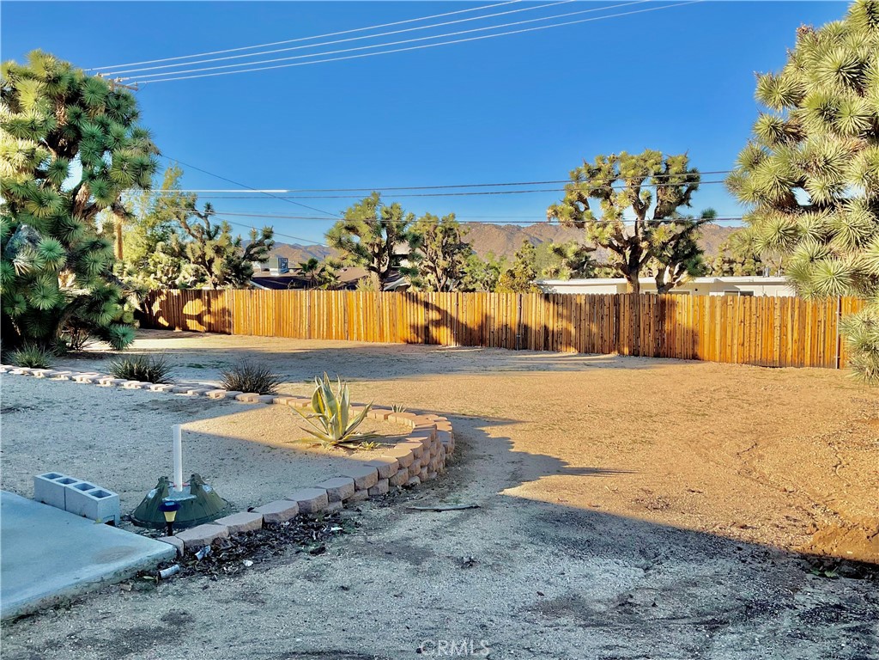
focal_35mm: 29
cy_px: 330
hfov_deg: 61.7
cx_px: 440
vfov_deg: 48.2
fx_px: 736
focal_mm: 3
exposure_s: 1/1342
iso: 16
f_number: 1.8
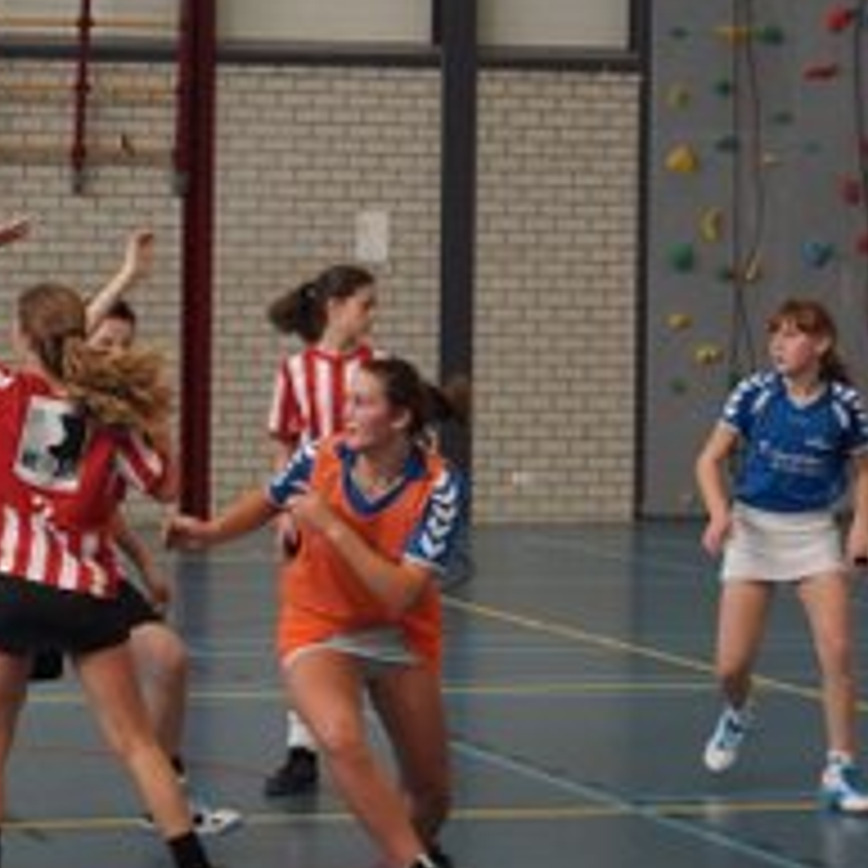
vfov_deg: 19.5
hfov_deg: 19.0
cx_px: 9
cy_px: 317
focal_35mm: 89
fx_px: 2525
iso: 800
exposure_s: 1/200
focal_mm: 28
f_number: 4.5
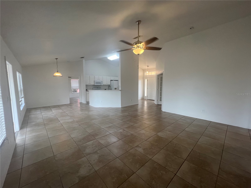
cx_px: 126
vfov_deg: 89.9
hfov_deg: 106.2
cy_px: 94
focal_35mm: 13
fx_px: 94
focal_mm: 1.57
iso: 100
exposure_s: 1/120
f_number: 1.8
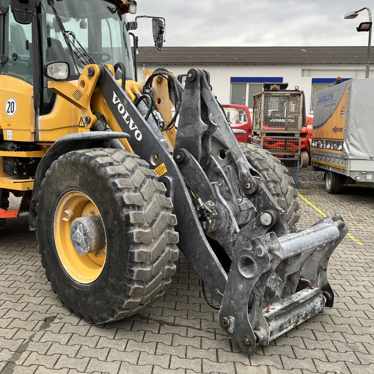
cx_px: 129
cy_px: 163
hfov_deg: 46.6
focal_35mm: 35
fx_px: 428
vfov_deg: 47.1
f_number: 1.6
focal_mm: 5.1
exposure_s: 1/253
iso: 40
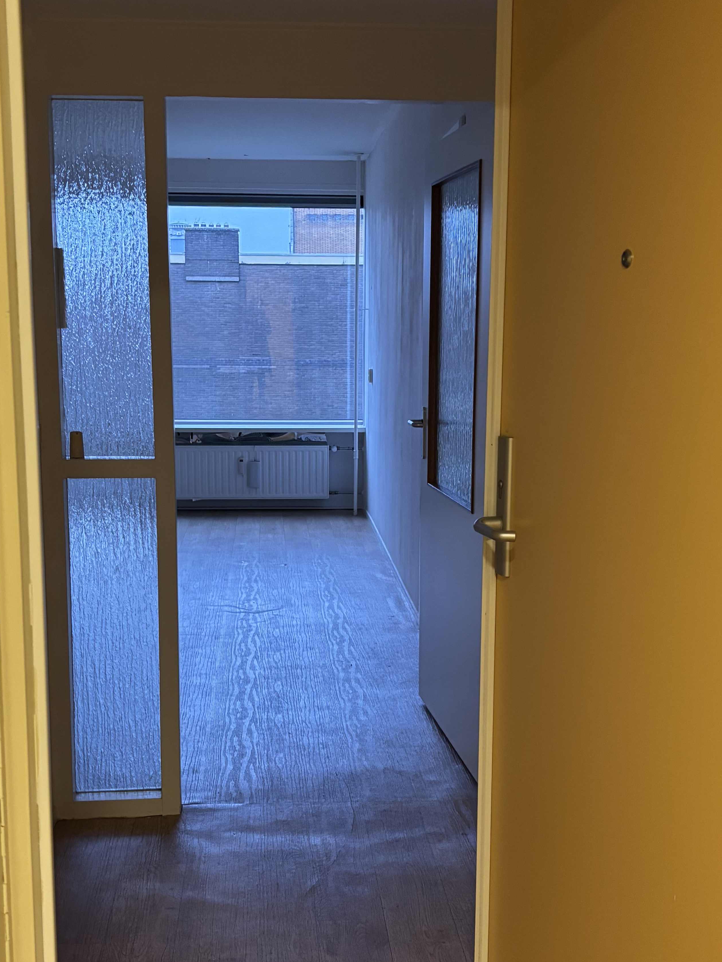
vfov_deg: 42.9
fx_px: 1224
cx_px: 338
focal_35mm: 44
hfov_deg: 32.9
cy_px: 526
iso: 400
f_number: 1.6
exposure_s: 1/33
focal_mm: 5.96
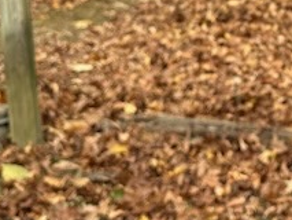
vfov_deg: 9.6
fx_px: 1215
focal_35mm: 144
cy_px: -212
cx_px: 365
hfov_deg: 13.3
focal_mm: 6.86
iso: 80
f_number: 1.78
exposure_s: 1/638
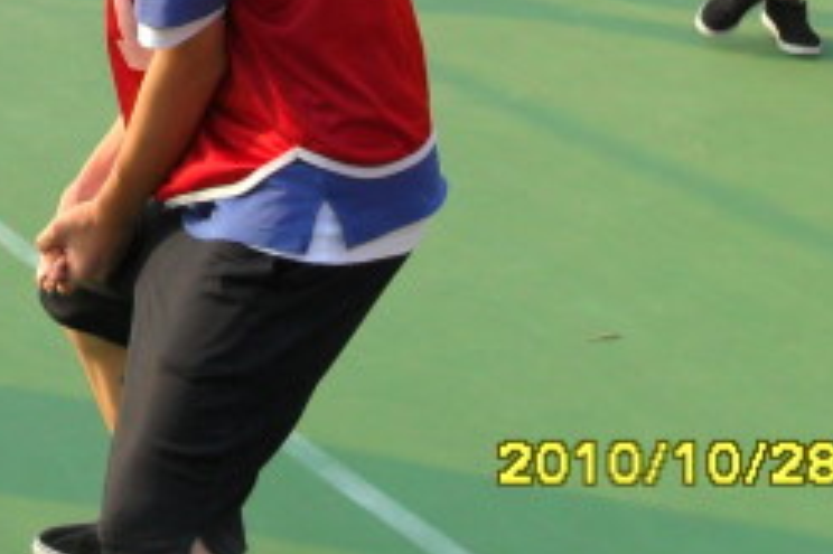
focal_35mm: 94
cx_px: 151
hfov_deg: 21.4
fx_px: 2174
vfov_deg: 13.9
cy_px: -188
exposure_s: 1/500
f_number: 2.8
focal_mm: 6.2
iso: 100
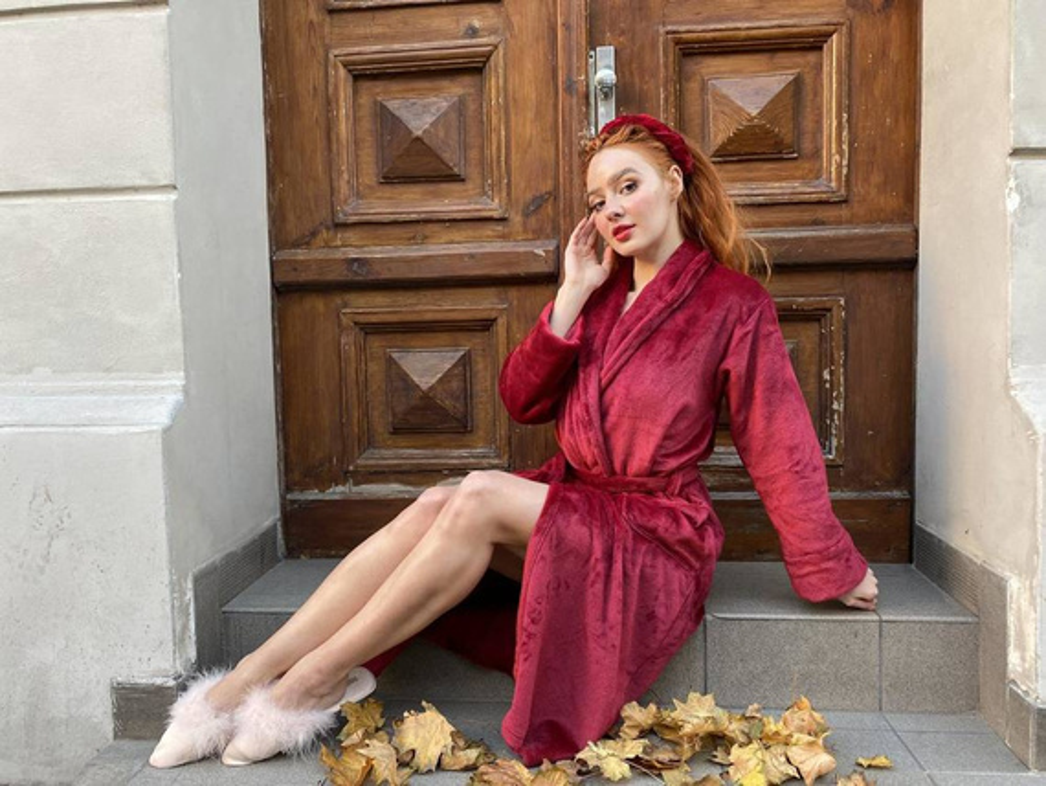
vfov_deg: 53.1
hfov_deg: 67.3
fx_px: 786
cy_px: 393
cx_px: 523
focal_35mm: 26
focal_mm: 4.25
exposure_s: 1/101
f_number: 1.8
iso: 125
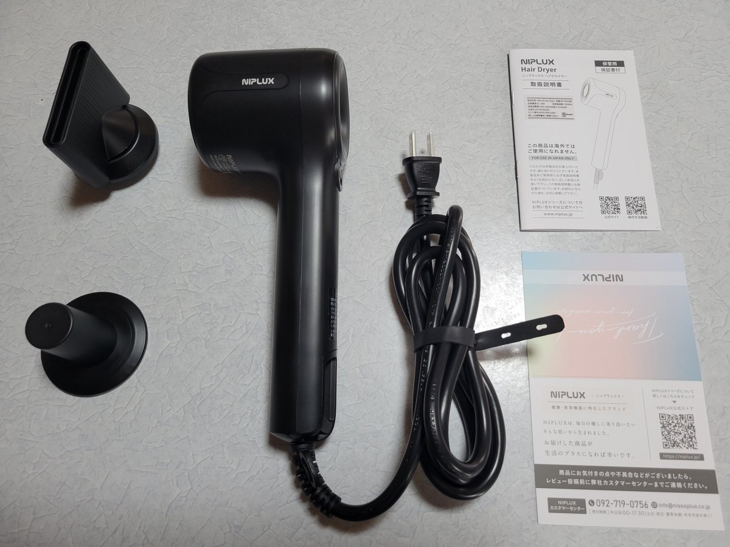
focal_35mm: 26
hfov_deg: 67.3
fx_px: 548
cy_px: 274
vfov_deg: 53.1
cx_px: 365
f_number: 1.8
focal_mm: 5.4
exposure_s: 1/100
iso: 160
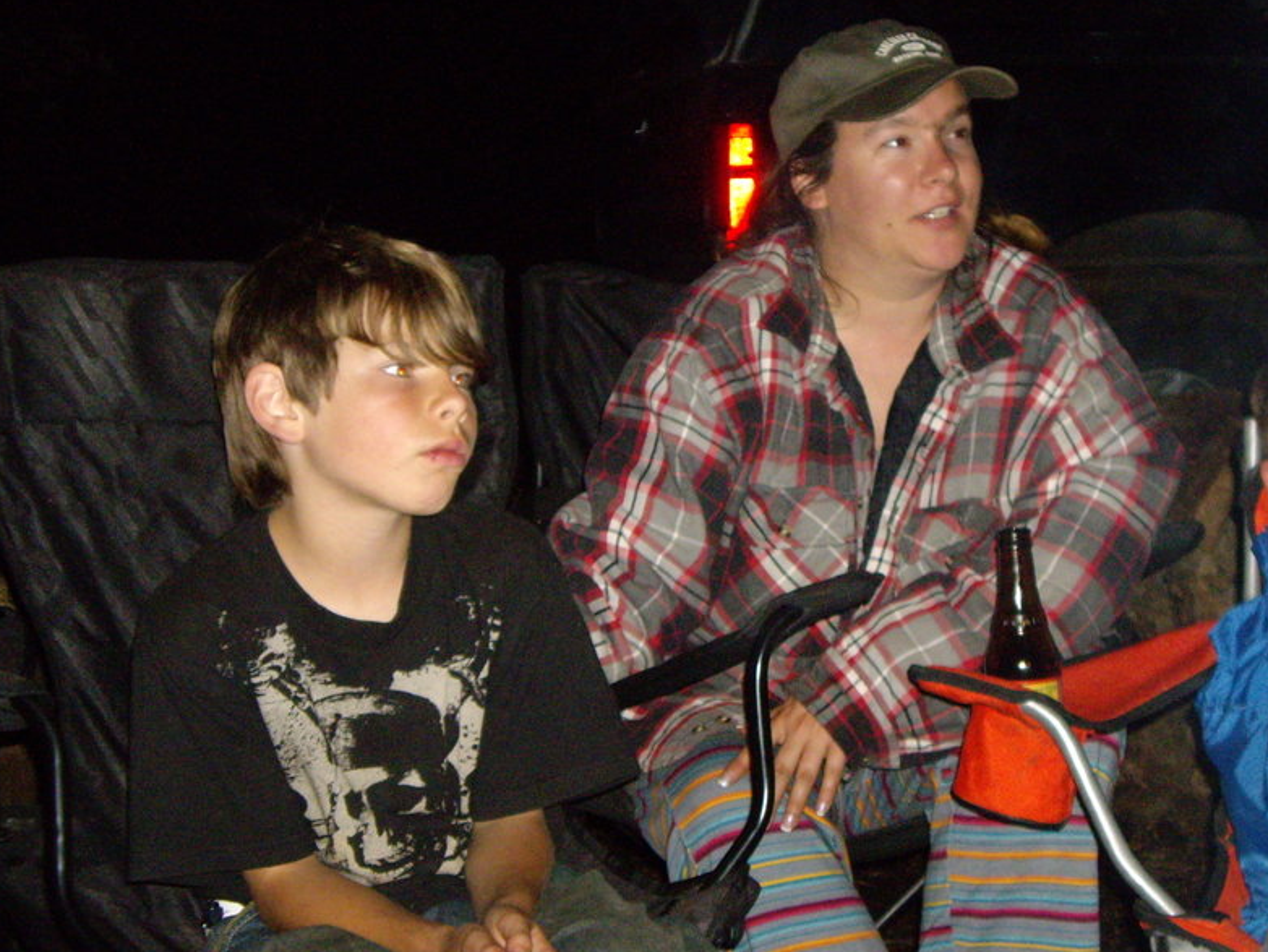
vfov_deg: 20.4
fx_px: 2638
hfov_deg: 27.0
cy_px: 420
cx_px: 778
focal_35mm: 72
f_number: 3.3
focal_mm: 9
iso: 400
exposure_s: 1/60
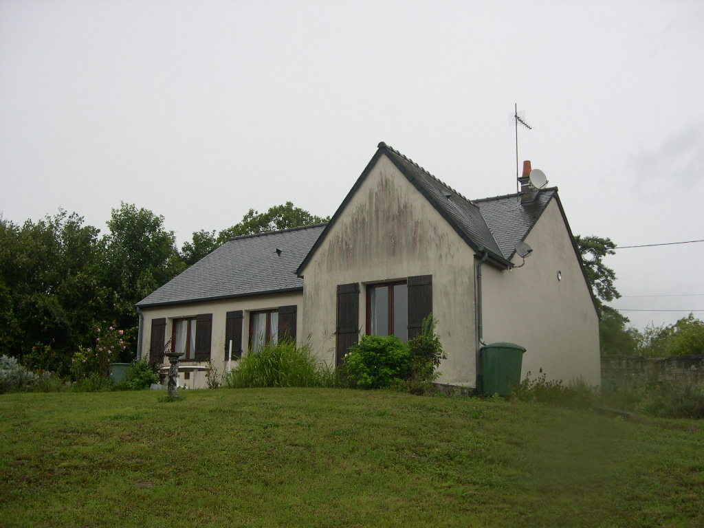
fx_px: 773
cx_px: 352
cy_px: 264
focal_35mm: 38
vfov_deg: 37.7
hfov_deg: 49.0
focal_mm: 8
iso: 100
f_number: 2.8
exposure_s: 1/378
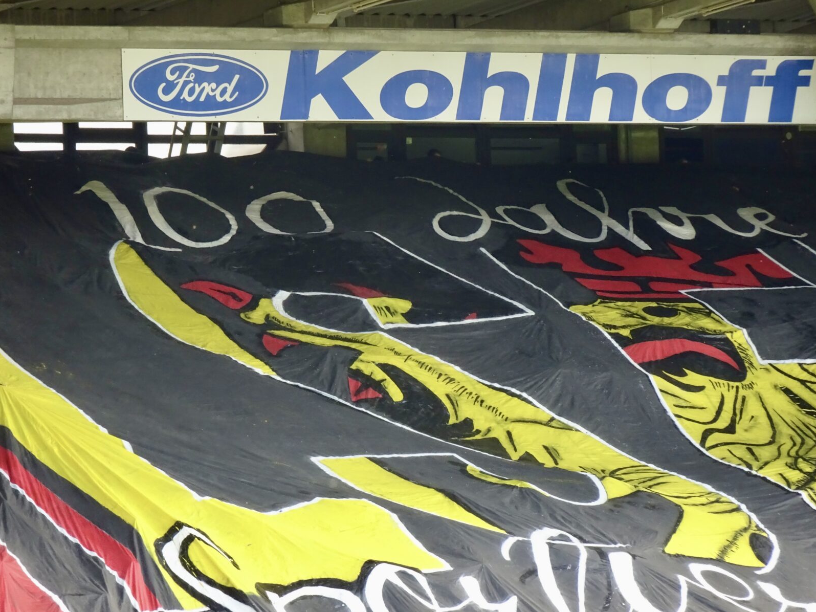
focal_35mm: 309
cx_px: 408
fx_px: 7283
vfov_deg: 4.8
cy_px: 306
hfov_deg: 6.4
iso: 500
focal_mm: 52.59
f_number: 6.3
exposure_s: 1/250
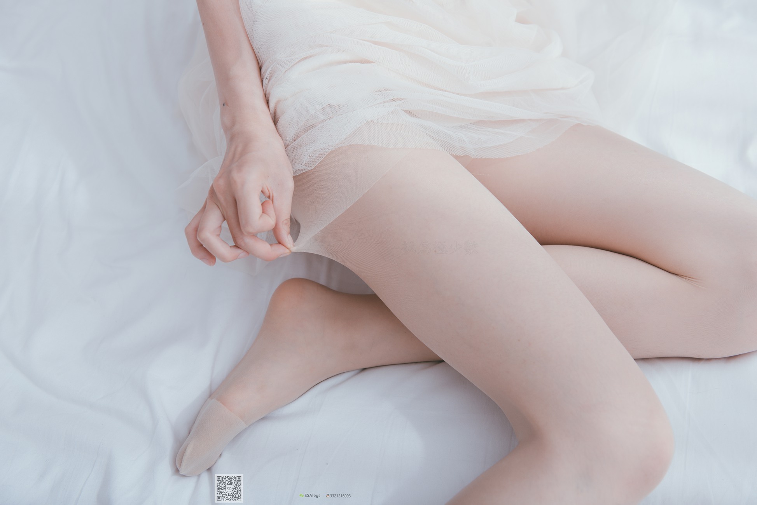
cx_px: 378
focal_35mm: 45
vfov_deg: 29.9
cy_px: 252
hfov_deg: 43.6
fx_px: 947
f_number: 5
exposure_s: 1/160
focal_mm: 45
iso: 200
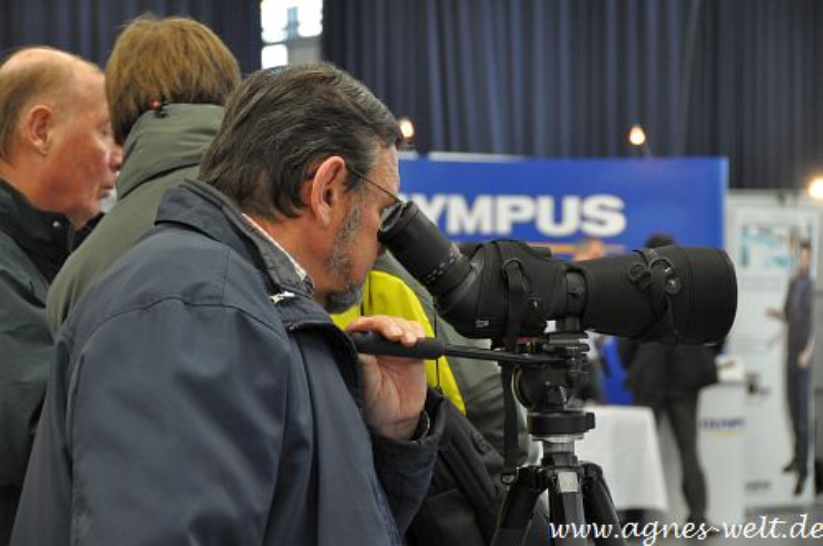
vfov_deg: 13.0
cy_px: 273
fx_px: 2397
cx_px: 412
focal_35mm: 105
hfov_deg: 19.5
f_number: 5
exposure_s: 1/50
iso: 1600
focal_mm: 70
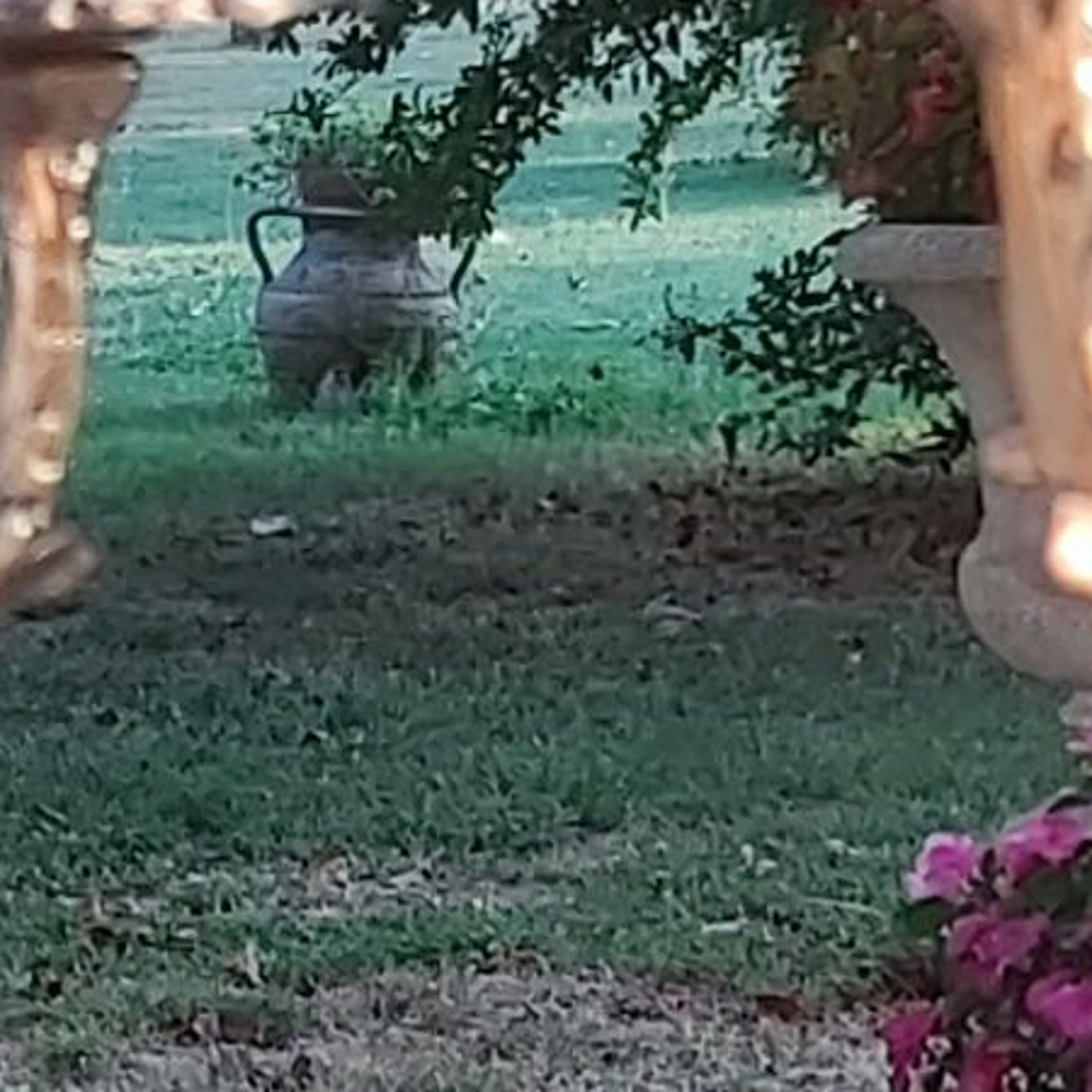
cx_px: 398
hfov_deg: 8.5
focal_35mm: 206
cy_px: 1519
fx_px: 7352
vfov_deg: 8.3
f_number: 1.7
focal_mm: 3.92
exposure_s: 1/139
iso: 64
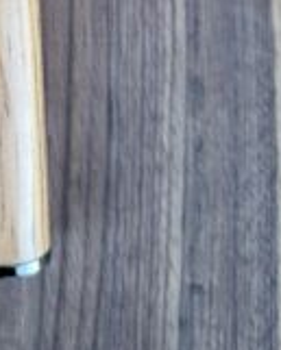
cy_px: -57
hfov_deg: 23.3
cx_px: 7
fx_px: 654
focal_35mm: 63
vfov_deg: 27.0
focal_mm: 5.4
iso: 100
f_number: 1.8
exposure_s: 1/100
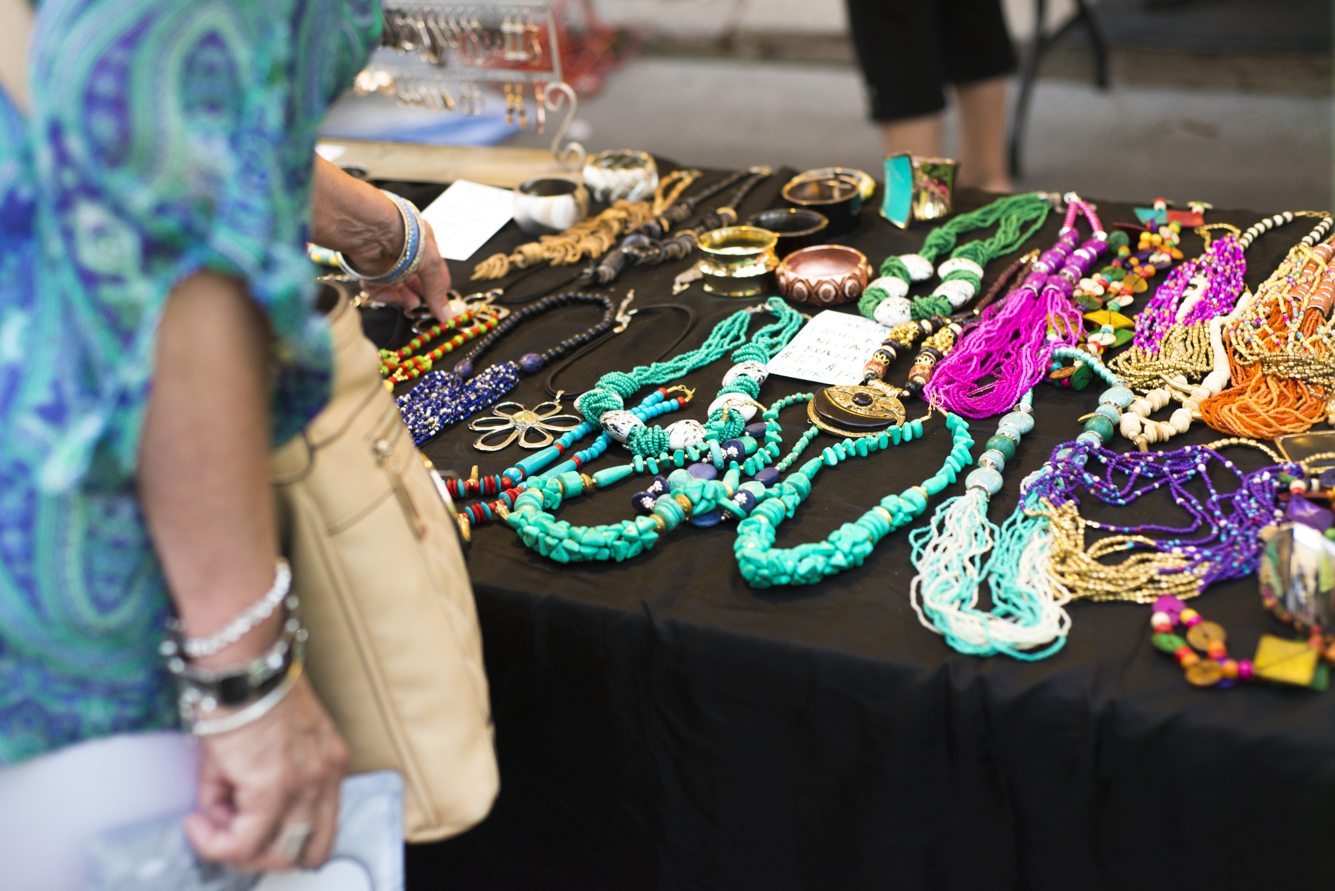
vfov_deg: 27.0
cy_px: 446
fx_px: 1855
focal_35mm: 50
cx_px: 668
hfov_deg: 39.6
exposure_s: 1/125
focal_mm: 50
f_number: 2.8
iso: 400
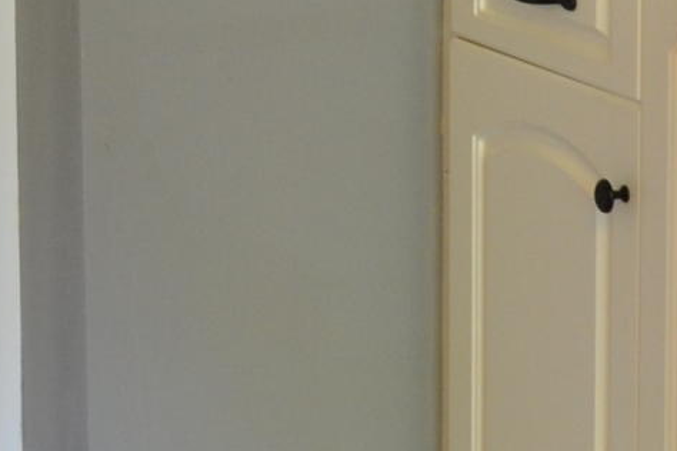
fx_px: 4645
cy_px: -83
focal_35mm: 247
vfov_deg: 5.5
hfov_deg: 8.3
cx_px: 316
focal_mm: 26
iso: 450
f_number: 4.2
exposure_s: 1/15
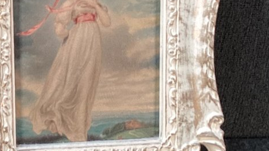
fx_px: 778
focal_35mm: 109
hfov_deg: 18.8
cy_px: 98
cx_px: -31
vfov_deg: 11.1
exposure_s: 1/100
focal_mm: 3.3
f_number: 2.4
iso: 64
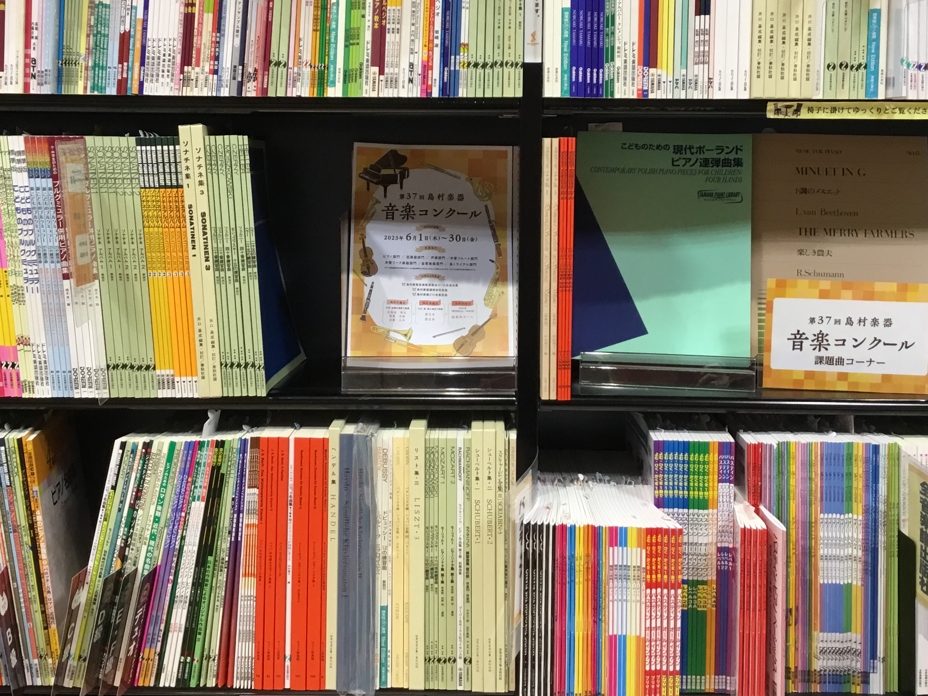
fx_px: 1126
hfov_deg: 44.8
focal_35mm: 42
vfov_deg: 34.1
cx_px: 450
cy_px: 247
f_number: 2.4
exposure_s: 1/30
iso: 80
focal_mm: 3.3
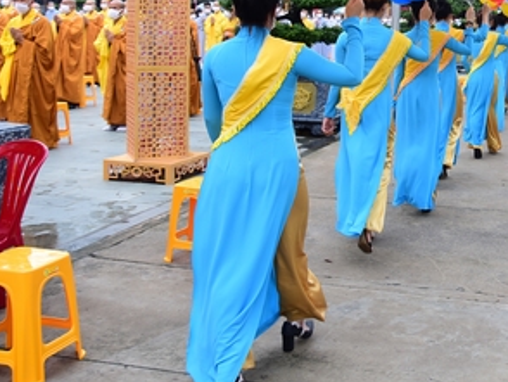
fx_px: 749
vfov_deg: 27.8
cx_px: 489
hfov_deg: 34.6
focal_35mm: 51
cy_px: 54
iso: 160
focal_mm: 24
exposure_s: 1/80
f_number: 4
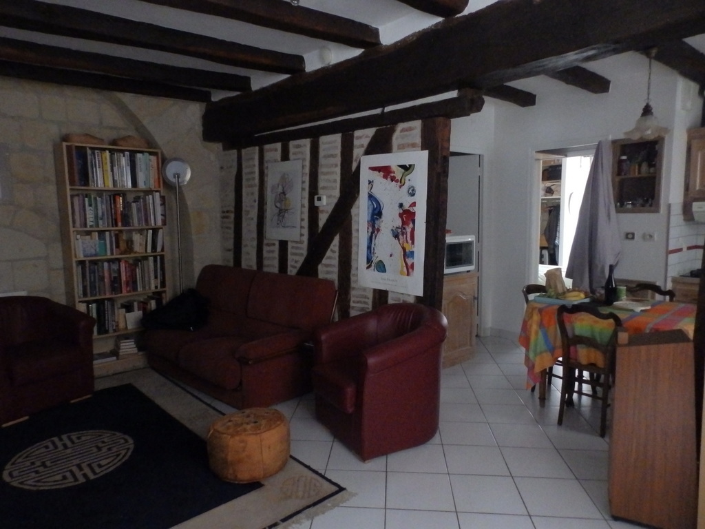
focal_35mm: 22
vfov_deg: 61.1
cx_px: 352
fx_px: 448
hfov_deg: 76.4
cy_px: 264
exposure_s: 1/30
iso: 1250
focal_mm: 4
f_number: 3.4
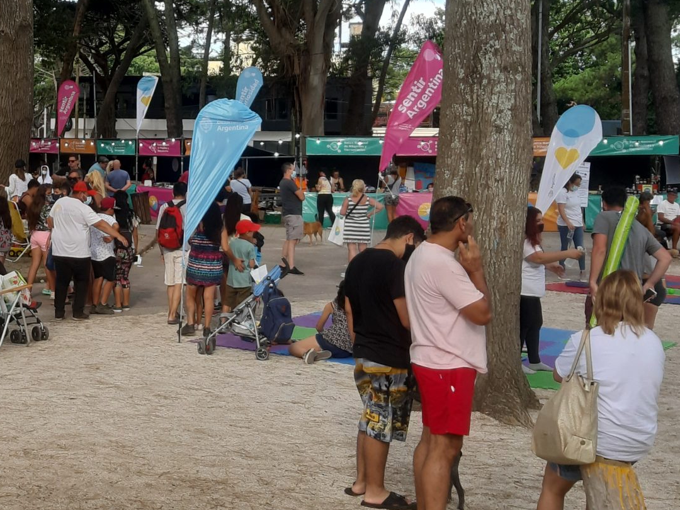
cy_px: 164
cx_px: 13
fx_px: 1257
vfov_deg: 22.8
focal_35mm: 64
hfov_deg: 28.5
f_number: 1.7
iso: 40
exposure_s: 1/238
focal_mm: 3.93
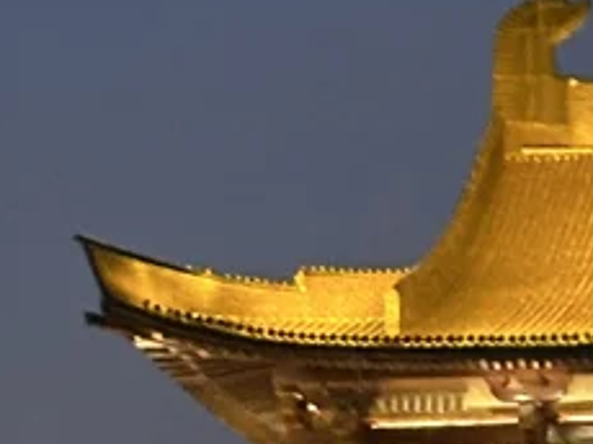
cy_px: 999
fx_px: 5151
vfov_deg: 4.8
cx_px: 1039
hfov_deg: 6.5
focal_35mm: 301
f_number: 1.78
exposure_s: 1/33
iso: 250
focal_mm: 6.86
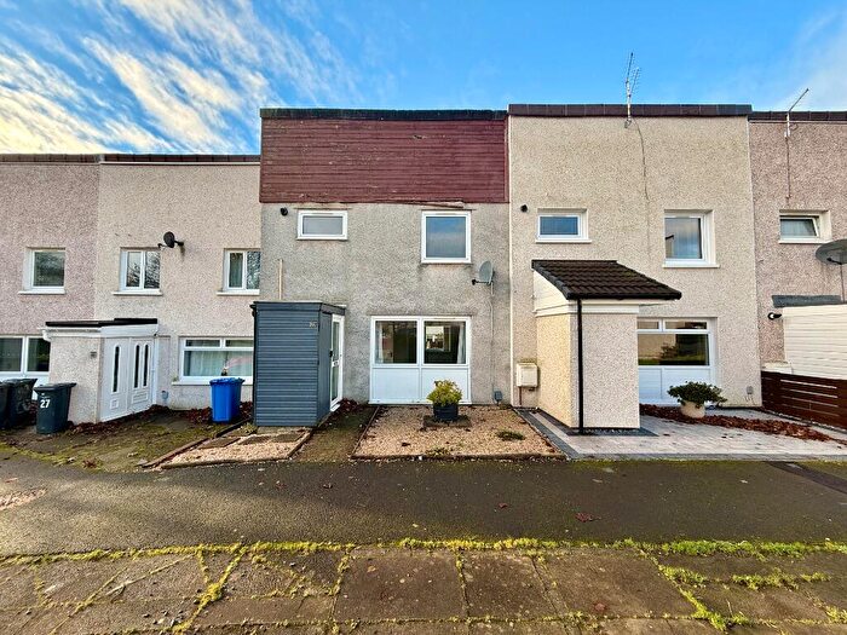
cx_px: 424
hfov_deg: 102.1
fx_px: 343
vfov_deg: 85.7
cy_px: 318
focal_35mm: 14
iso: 50
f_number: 2.2
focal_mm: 2.22
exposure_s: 1/273
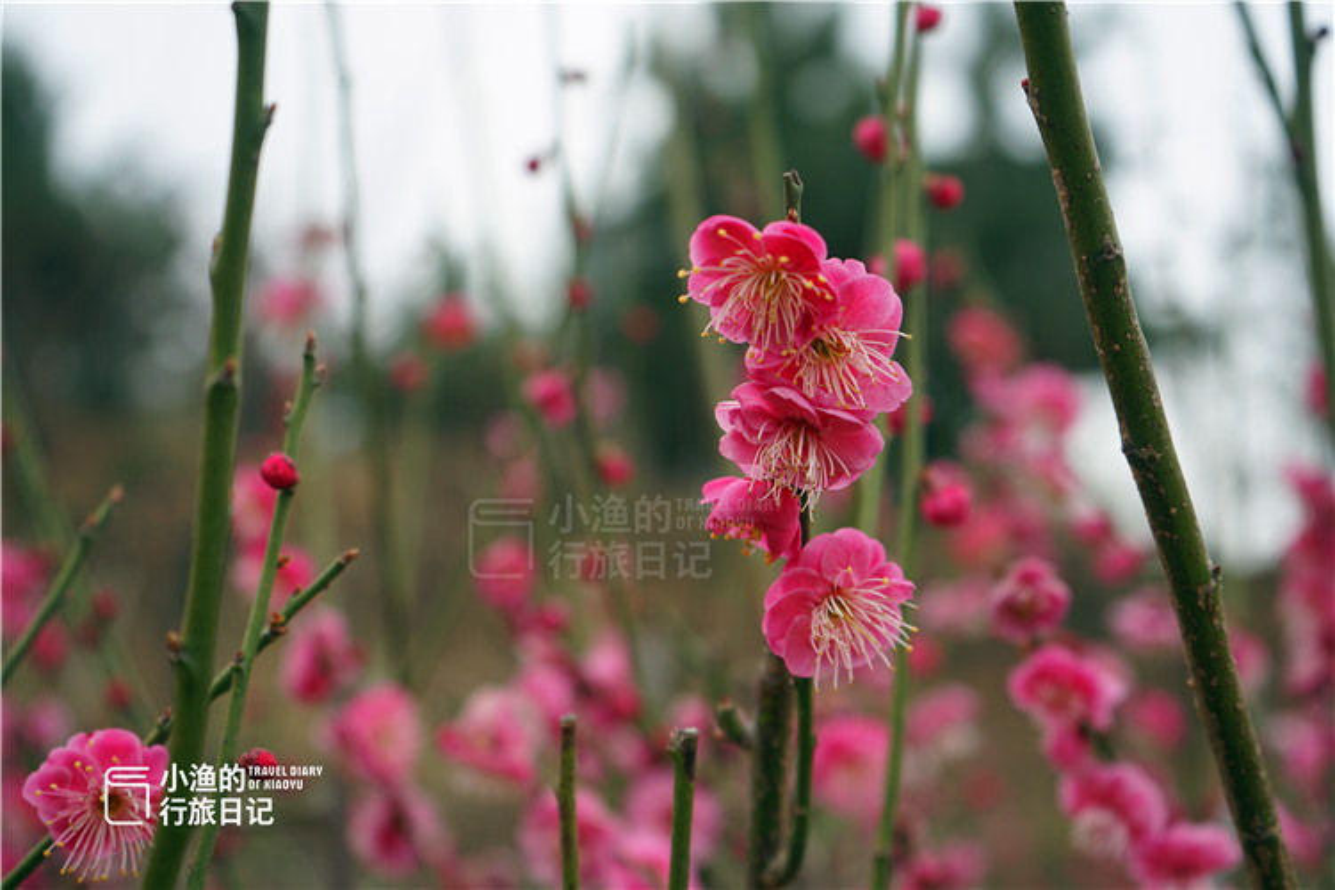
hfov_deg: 42.7
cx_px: 668
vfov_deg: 29.2
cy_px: 445
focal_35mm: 46
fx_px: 1706
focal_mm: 46
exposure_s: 1/160
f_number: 5
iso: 100
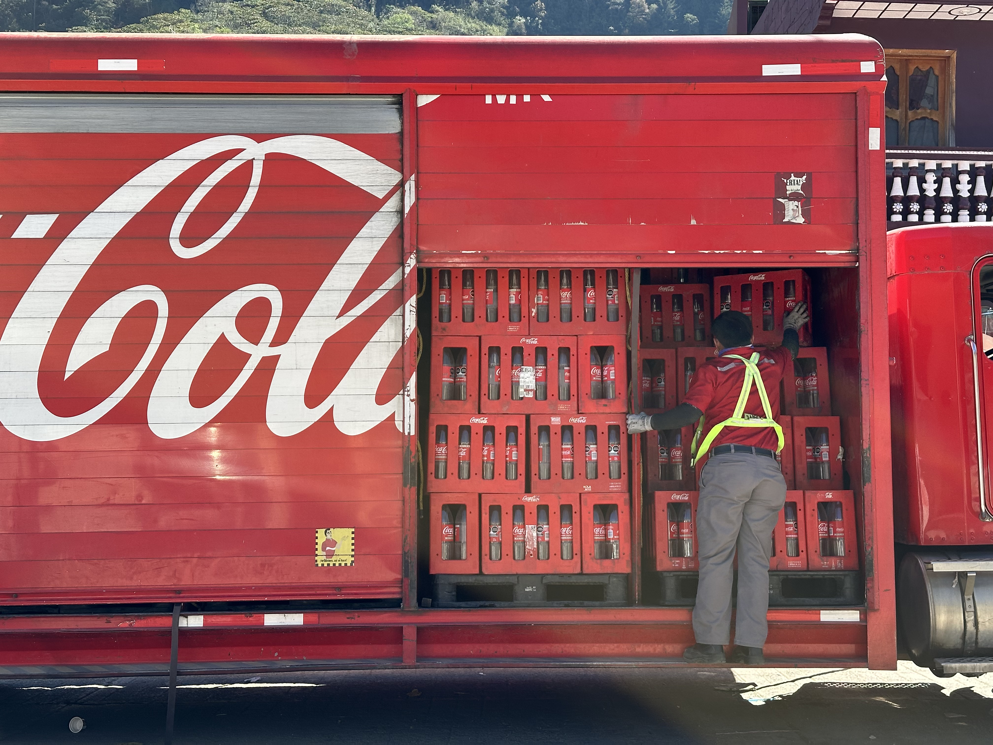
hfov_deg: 39.7
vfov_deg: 30.3
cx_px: 496
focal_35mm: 48
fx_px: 1377
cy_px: 372
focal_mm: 6.86
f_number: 1.78
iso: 64
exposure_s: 1/990
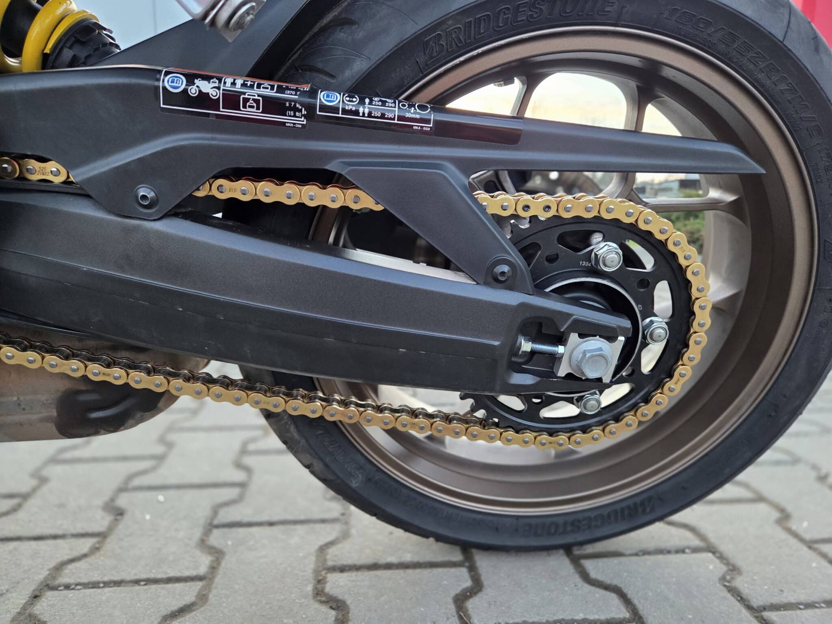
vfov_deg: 58.9
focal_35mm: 23
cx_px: 416
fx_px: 553
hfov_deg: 73.9
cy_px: 312
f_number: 1.8
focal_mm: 5.4
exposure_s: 1/100
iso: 250
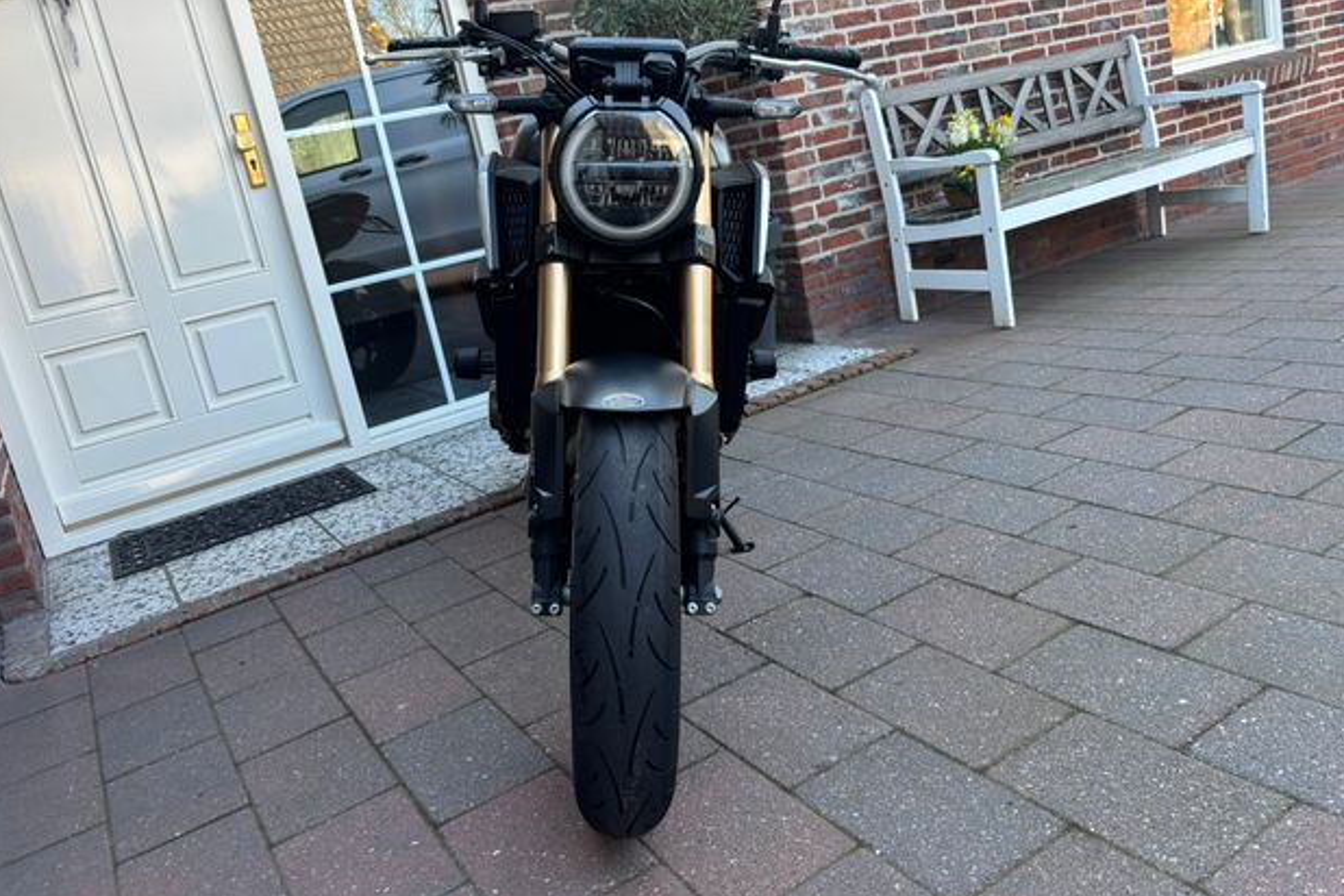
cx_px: 652
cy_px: 381
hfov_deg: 65.5
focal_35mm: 28
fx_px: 1045
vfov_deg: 46.3
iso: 32
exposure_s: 1/121
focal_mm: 5.96
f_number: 1.6
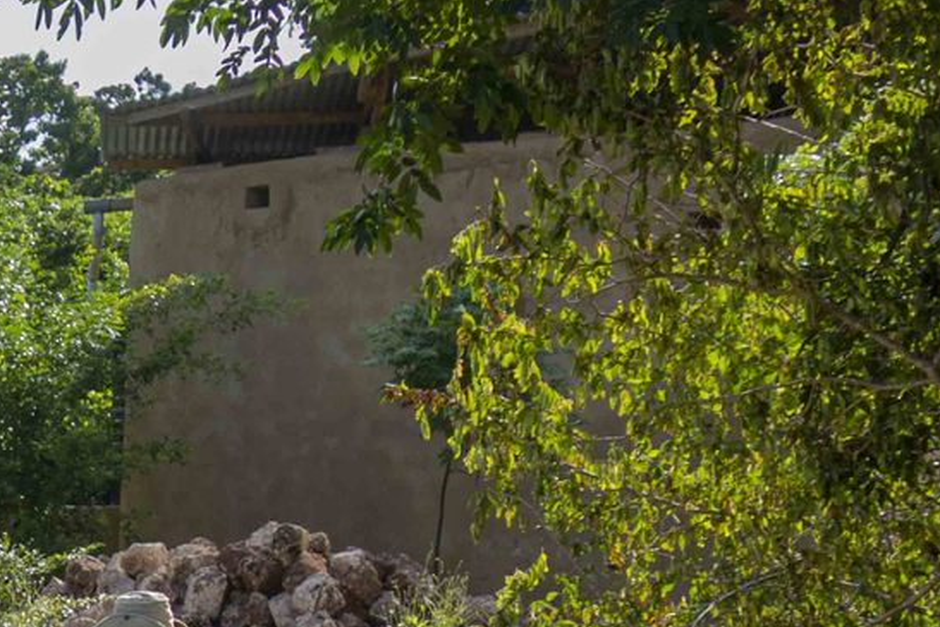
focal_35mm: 117
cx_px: -571
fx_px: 3056
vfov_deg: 11.0
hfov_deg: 15.7
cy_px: 1114
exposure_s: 1/320
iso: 80
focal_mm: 11.89
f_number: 3.5
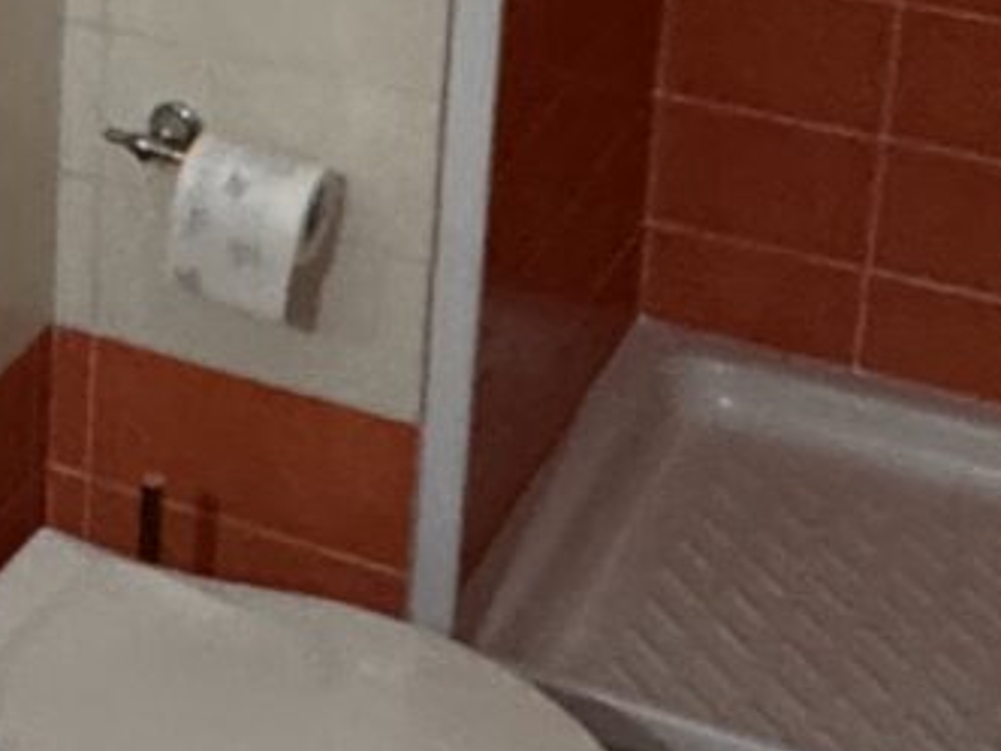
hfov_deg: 16.4
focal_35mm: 108
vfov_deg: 13.1
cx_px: -570
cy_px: -277
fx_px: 3123
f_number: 2.2
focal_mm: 2.22
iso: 640
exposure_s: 1/50
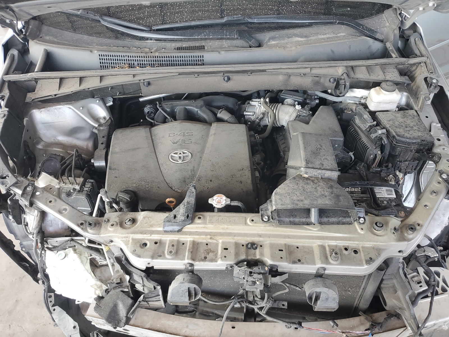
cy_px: 168
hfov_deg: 67.3
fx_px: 337
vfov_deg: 53.1
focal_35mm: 26
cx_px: 224
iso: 98
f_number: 1.5
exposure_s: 1/120
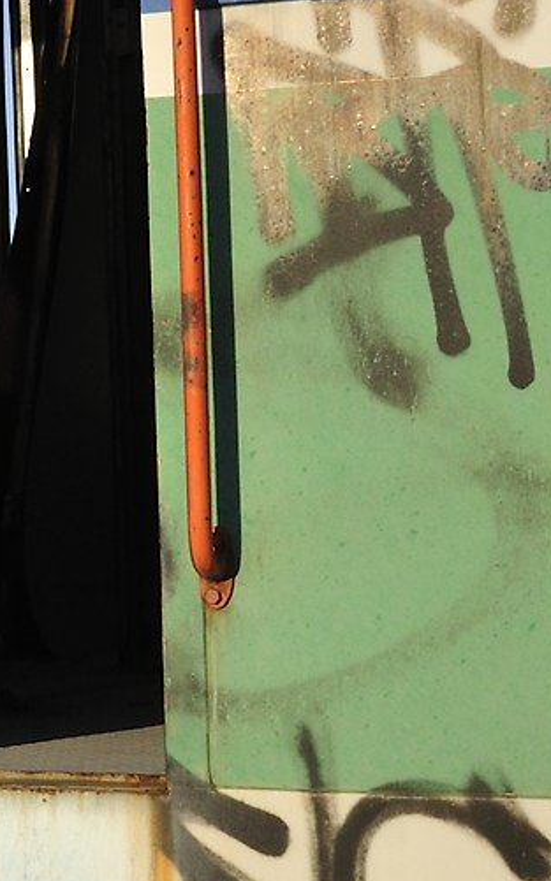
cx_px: -738
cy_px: 216
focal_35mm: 124
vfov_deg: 16.7
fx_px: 2991
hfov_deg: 9.5
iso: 200
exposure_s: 1/160
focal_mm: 17
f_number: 18
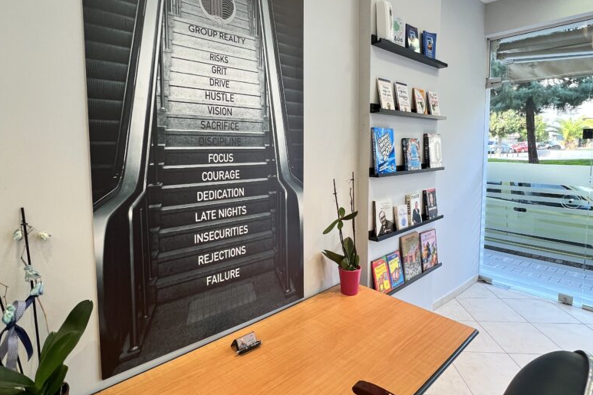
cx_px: 299
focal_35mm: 14
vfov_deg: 80.8
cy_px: 173
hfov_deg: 104.3
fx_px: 231
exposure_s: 1/100
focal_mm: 1.57
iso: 125
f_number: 1.8
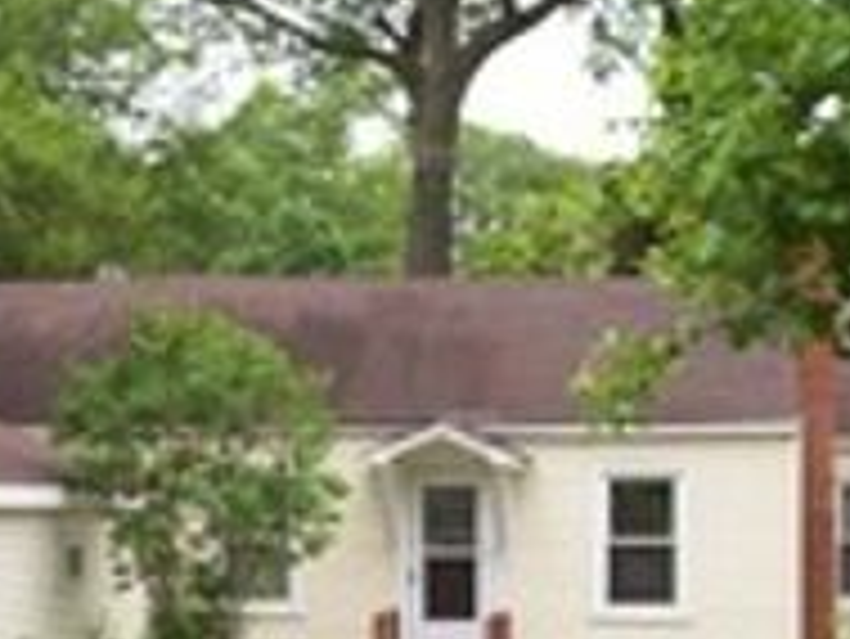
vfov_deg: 13.0
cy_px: 772
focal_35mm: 111
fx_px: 2727
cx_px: 247
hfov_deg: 17.6
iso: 80
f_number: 2.9
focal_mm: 7
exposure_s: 1/358
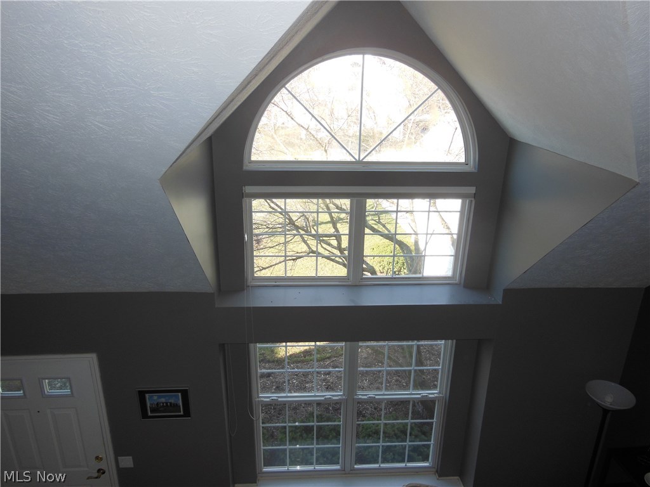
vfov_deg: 54.9
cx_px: 325
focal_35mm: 25
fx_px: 469
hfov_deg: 69.4
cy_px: 244
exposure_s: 1/100
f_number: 3.5
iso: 125
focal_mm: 4.5
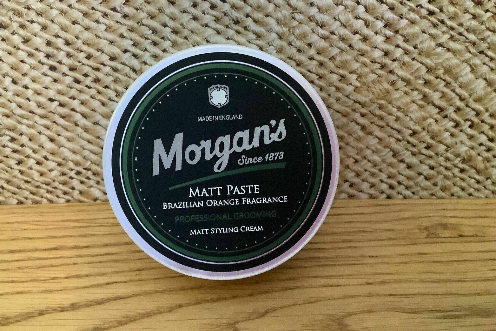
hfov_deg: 57.2
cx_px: 242
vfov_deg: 40.0
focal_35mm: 33
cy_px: 164
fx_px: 455
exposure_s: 1/25
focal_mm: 3.3
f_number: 2.4
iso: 500
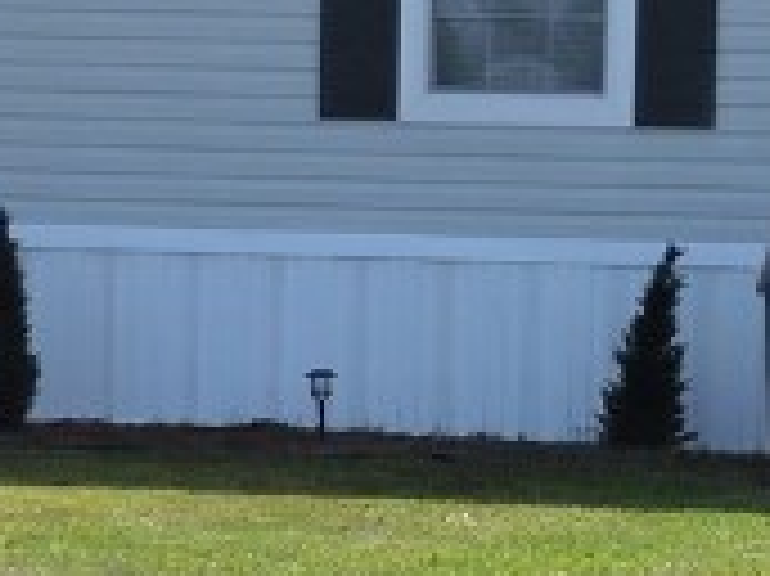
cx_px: 1346
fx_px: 4401
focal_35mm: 198
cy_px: 252
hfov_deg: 9.5
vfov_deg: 7.5
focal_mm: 5.9
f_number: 3.2
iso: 100
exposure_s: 1/640
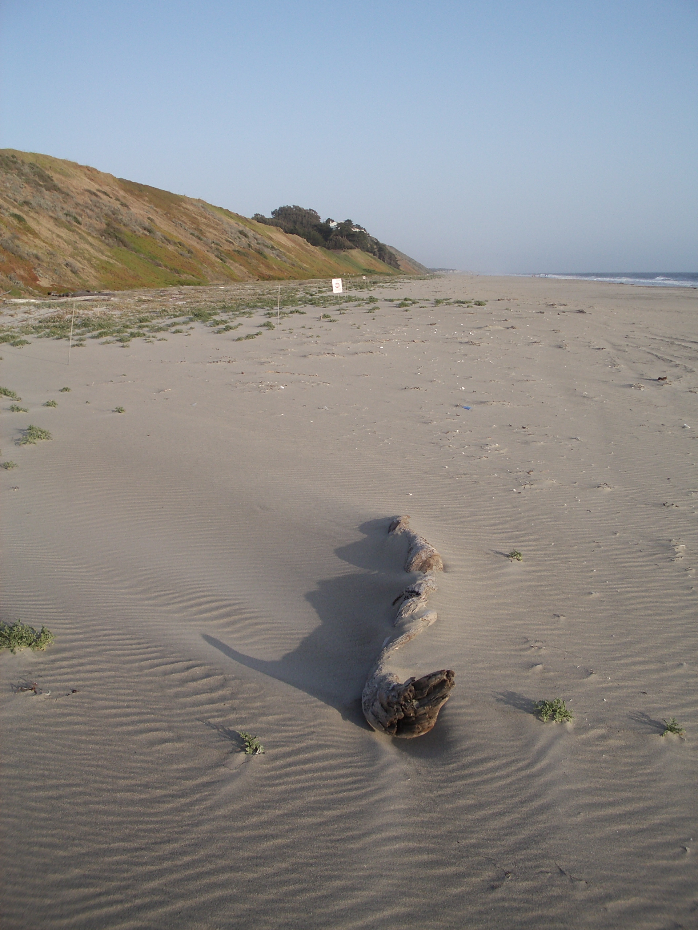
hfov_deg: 40.7
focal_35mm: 35
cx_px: 349
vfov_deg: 52.6
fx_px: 941
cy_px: 465
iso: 80
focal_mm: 5.8
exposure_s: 1/320
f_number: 4.3
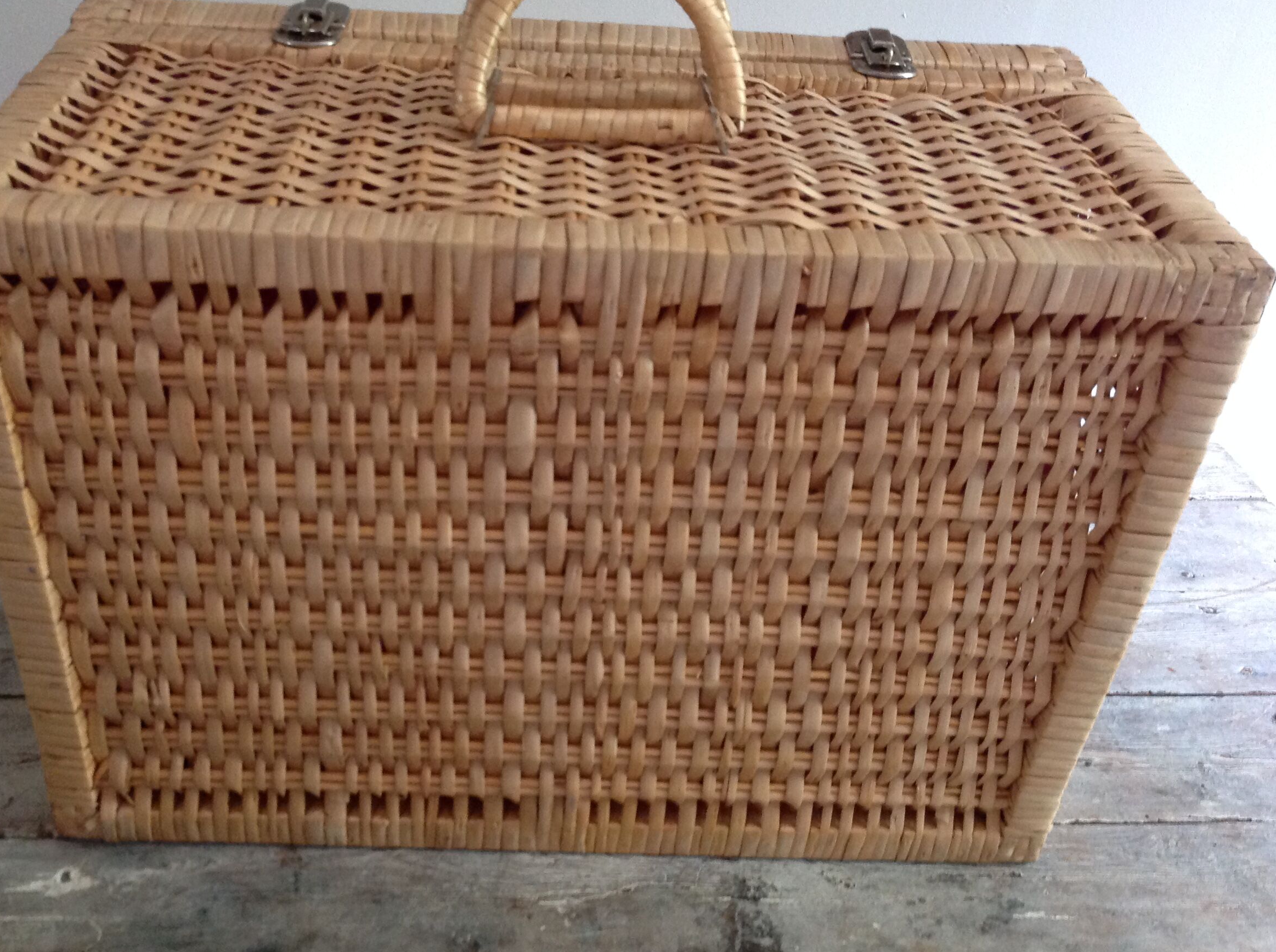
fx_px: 1435
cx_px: 594
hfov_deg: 47.9
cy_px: 476
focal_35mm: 39
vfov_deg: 36.7
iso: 250
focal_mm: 4.28
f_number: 2.4
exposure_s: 1/15
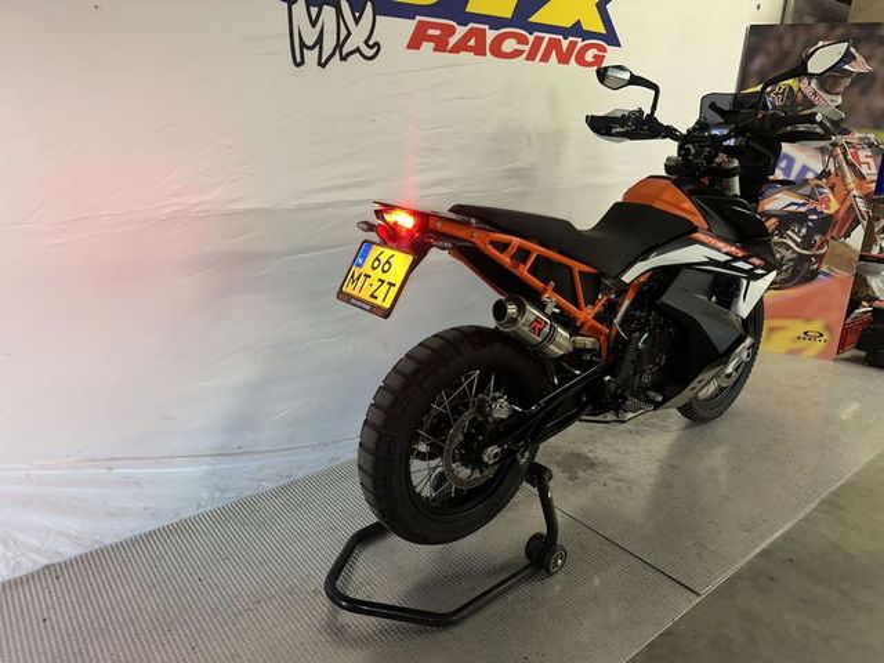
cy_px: 332
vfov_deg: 56.8
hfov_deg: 71.6
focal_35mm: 24
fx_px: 613
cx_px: 442
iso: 100
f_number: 1.78
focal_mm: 6.86
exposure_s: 1/25
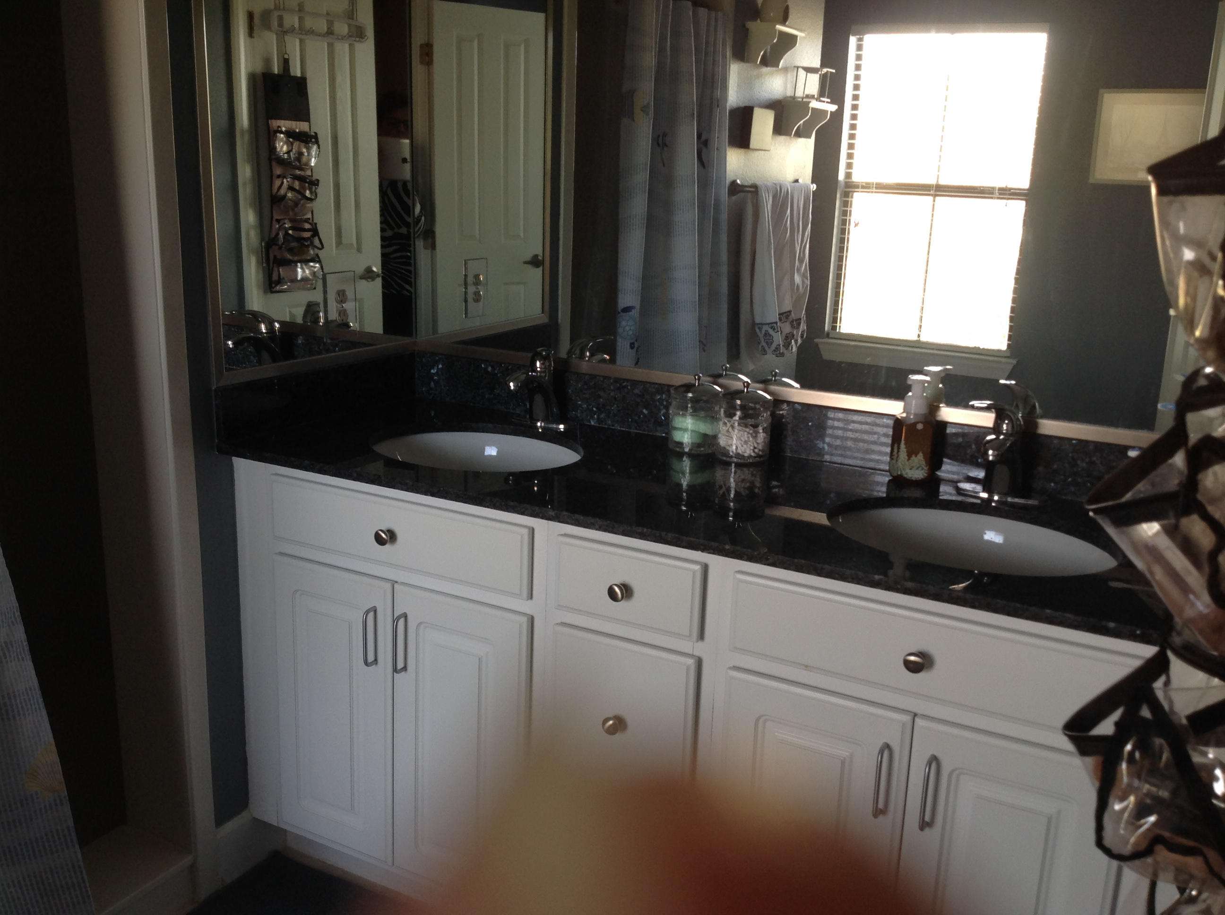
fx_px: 1237
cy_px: 458
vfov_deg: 40.6
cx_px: 612
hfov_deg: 52.7
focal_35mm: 35
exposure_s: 1/24
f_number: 2.4
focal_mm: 4.28
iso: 50
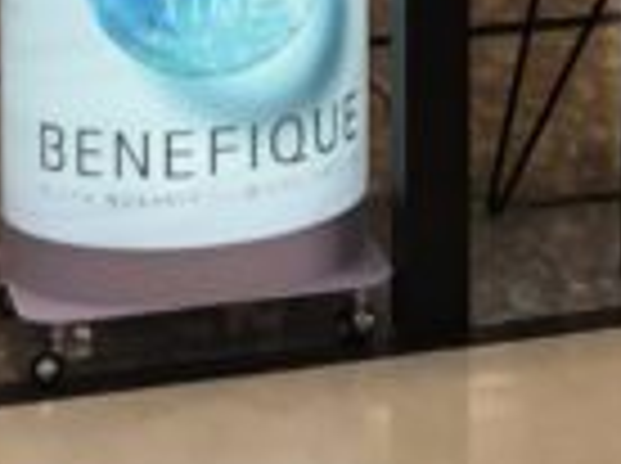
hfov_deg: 9.2
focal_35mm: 208
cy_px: -838
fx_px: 3725
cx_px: 1008
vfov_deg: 6.6
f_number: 1.8
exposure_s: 1/120
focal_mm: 3.99
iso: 32
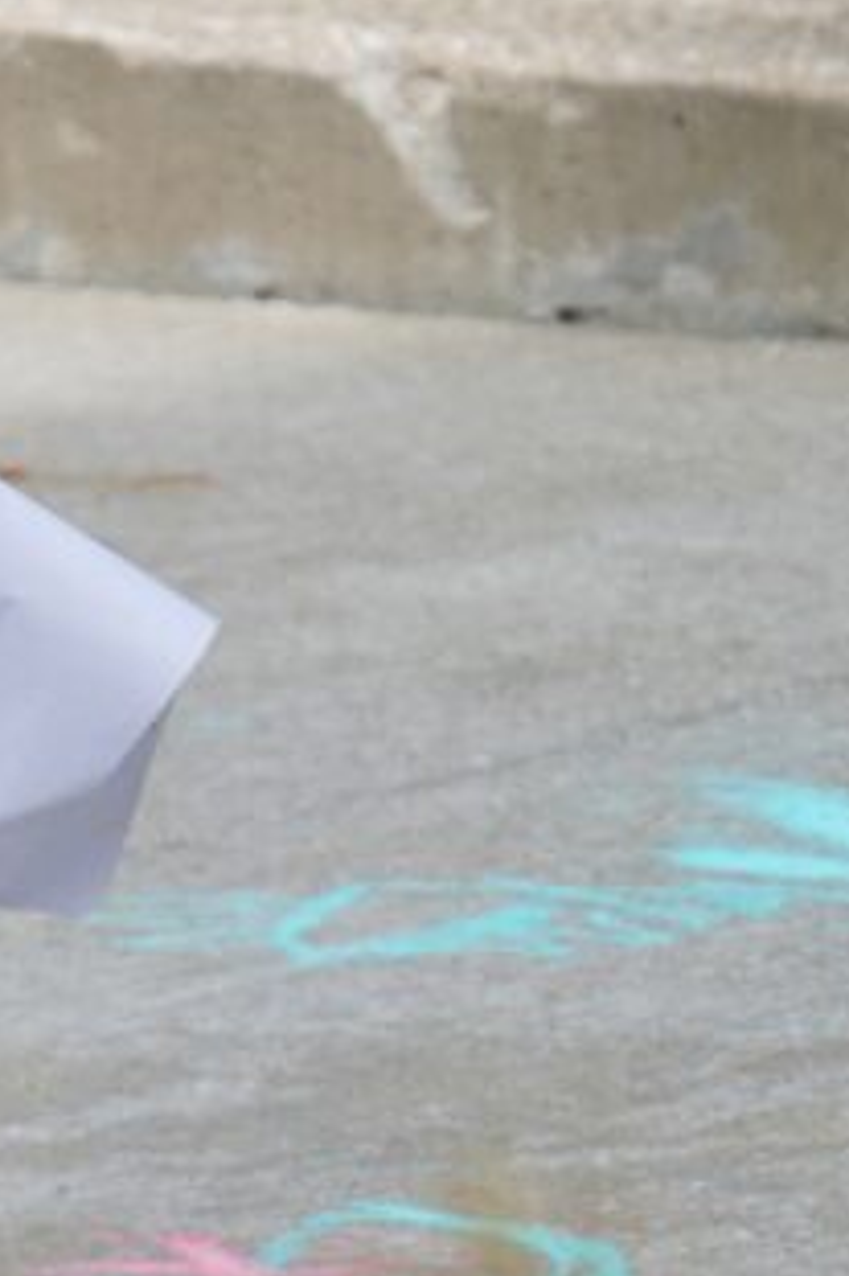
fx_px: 24669
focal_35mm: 697
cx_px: -172
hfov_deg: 2.0
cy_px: 1171
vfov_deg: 3.0
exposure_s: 1/500
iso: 100
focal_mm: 141
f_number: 5.6
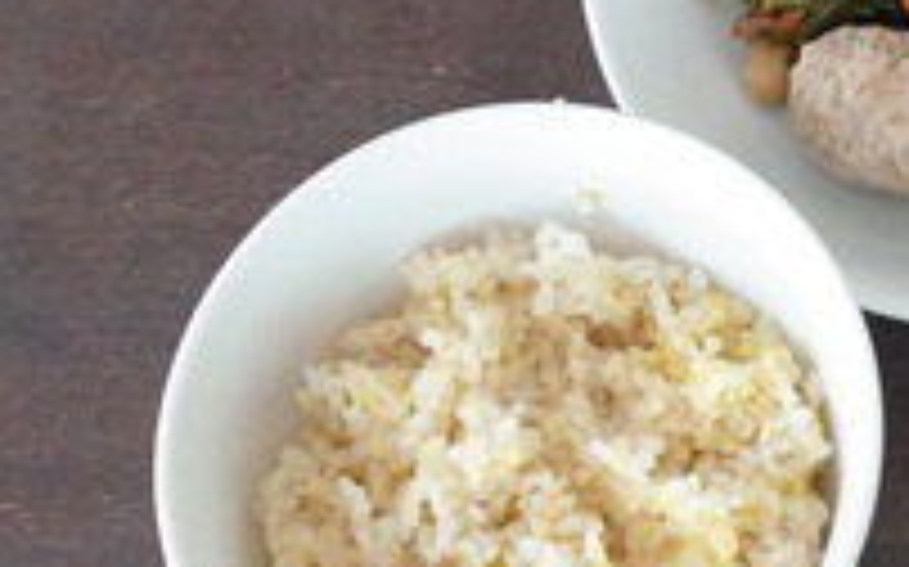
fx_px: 2649
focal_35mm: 107
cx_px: 1010
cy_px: 158
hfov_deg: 18.7
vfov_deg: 12.2
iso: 4000
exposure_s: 1/30
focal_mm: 18.3
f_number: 5.6
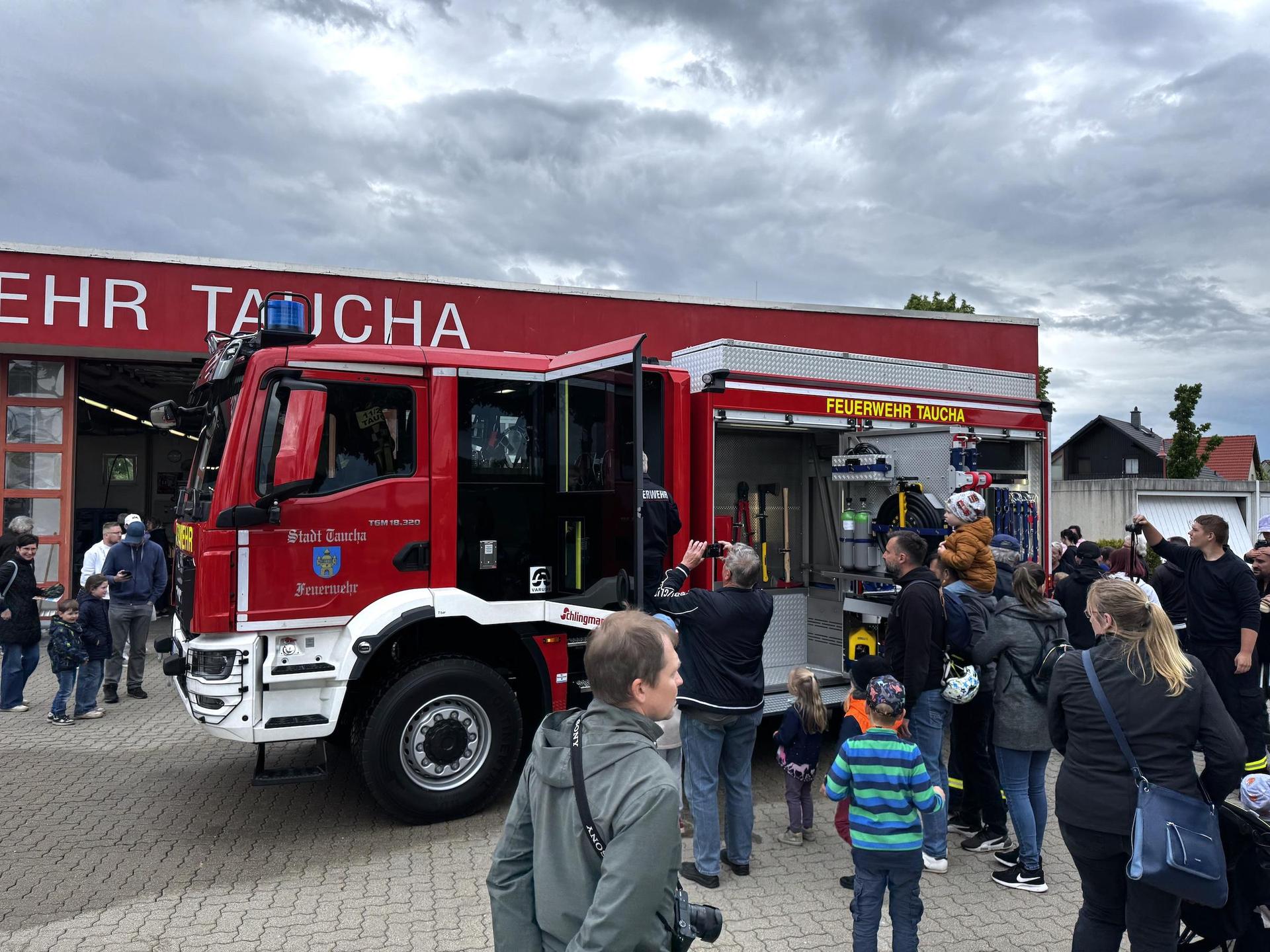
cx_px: 635
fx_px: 881
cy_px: 476
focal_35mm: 24
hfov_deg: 71.6
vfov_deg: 56.8
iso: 80
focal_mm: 6.76
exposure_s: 1/1980
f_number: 1.78
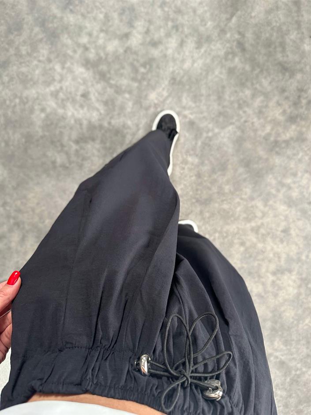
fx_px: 287
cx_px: 156
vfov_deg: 71.6
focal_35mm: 24
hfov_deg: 56.8
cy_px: 208
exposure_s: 1/98
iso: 250
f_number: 1.78
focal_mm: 6.86
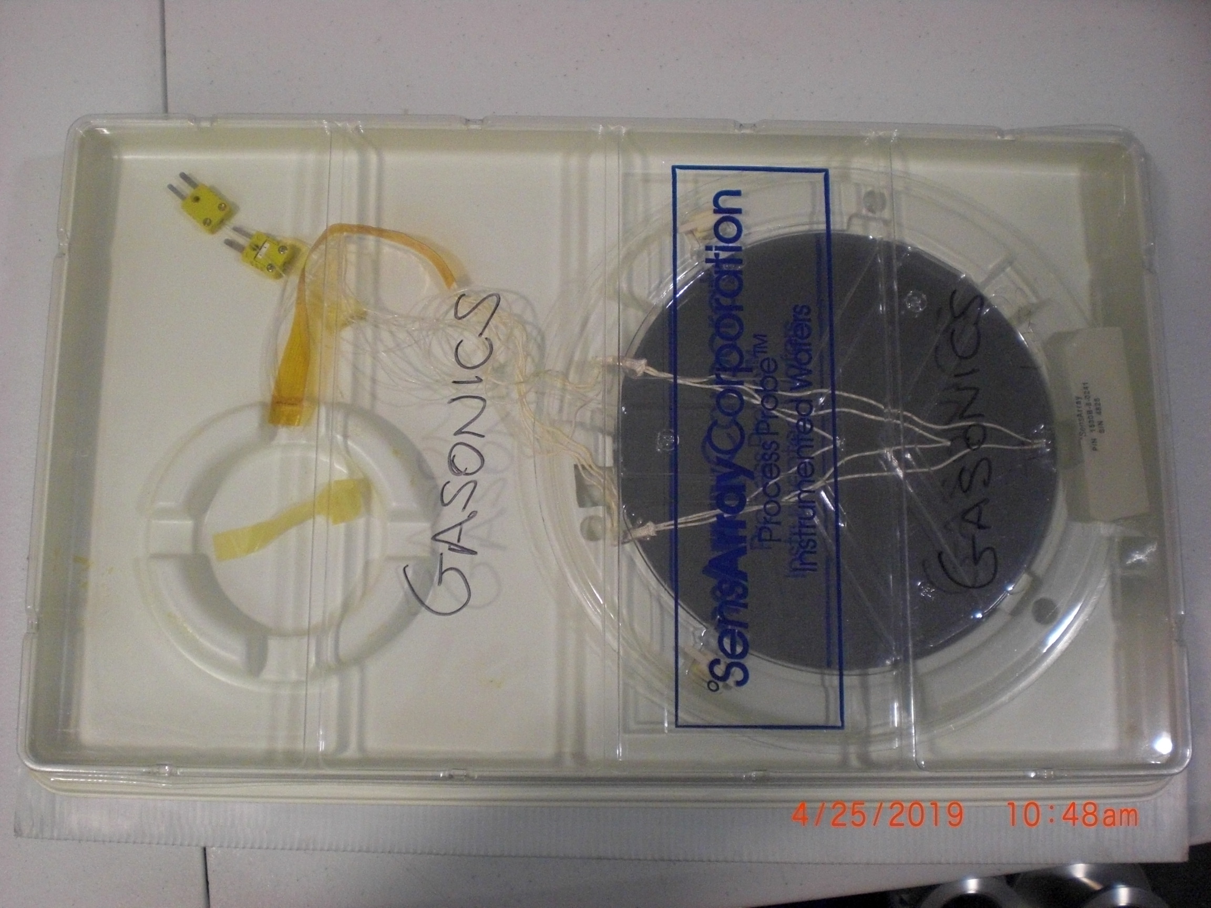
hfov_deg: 49.0
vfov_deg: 37.7
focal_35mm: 38
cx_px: 606
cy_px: 454
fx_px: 1329
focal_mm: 6.3
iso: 400
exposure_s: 1/80
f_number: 3.1
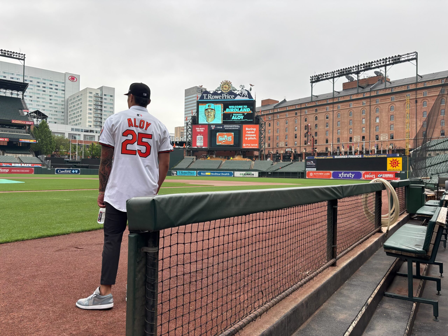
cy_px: 168
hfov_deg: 67.3
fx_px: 336
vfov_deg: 53.1
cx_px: 224
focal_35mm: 26
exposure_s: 1/479
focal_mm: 5.96
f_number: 1.6
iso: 50
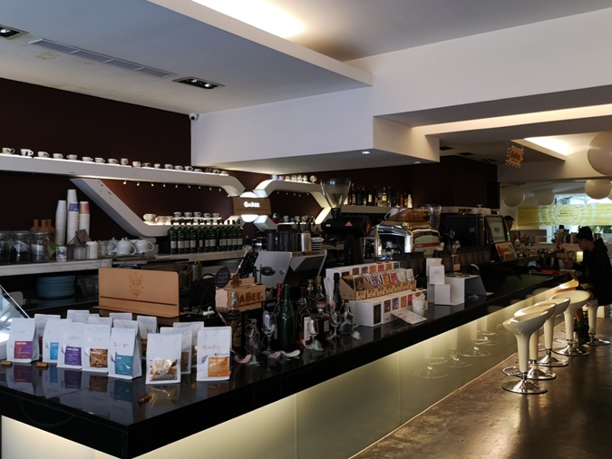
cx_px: 323
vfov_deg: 44.1
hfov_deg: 56.8
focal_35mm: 32
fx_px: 566
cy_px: 204
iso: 80
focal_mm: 3.95
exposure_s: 1/50
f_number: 1.8
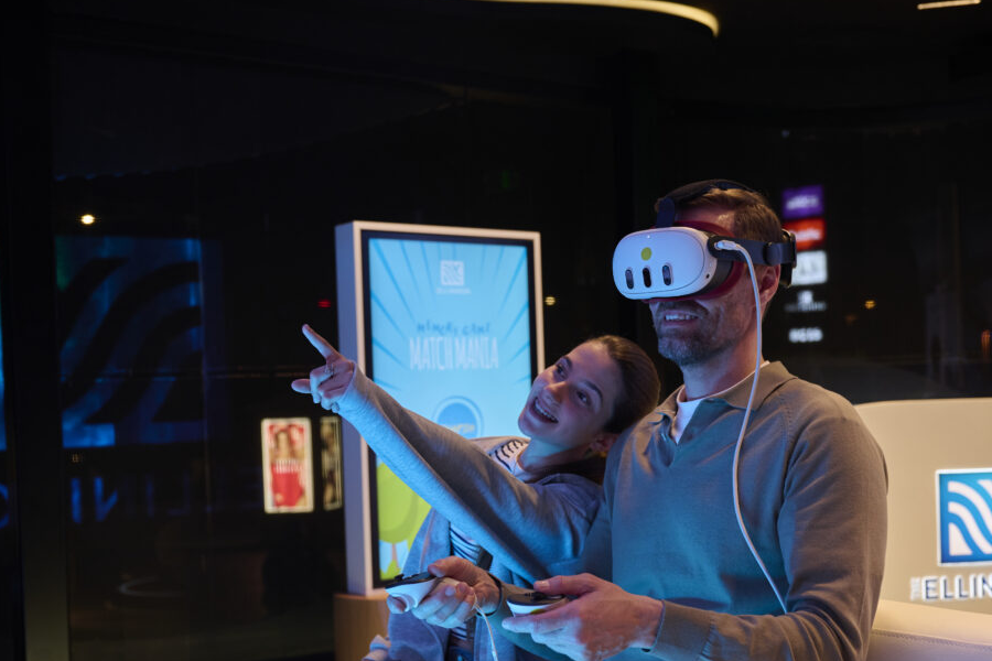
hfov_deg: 40.9
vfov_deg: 27.9
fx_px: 1323
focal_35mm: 48
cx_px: 595
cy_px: 434
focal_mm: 36
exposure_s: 1/125
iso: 800
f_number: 3.5
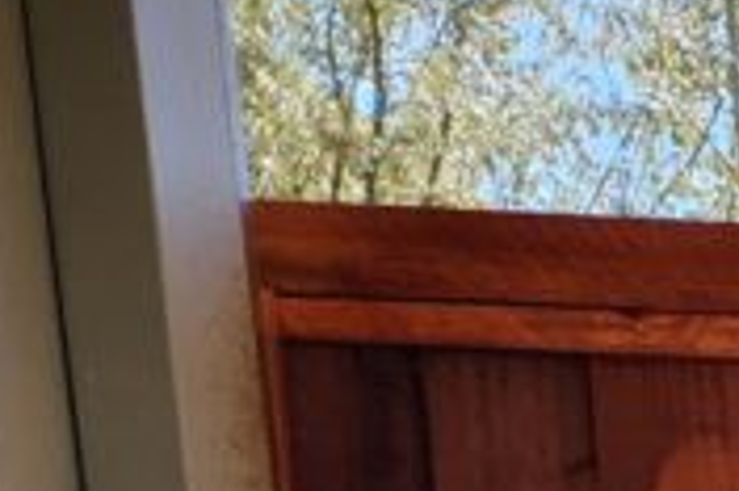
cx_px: 2490
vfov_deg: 6.8
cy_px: 1691
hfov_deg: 8.8
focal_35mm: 174
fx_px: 3568
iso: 25
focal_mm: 6.4
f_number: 1.8
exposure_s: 1/180
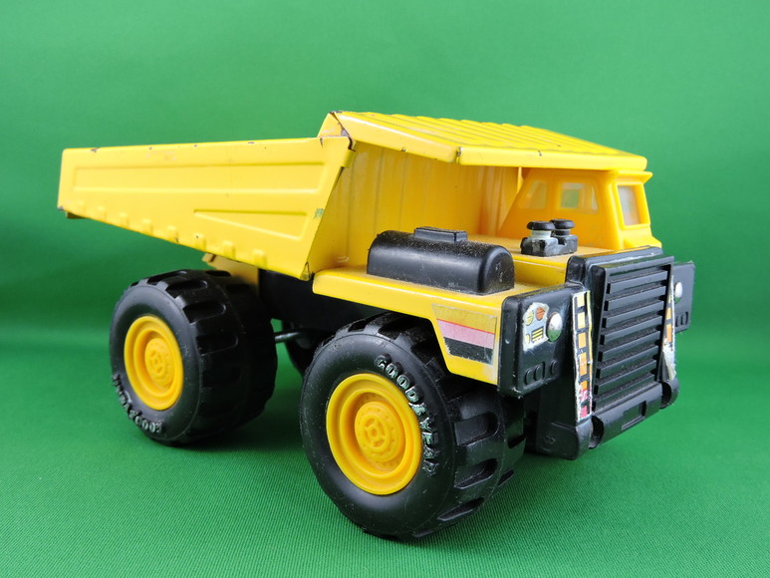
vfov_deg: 40.7
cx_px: 385
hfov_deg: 52.6
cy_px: 289
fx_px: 779
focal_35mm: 35
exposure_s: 1/30
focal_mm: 6.3
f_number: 3.8
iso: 160
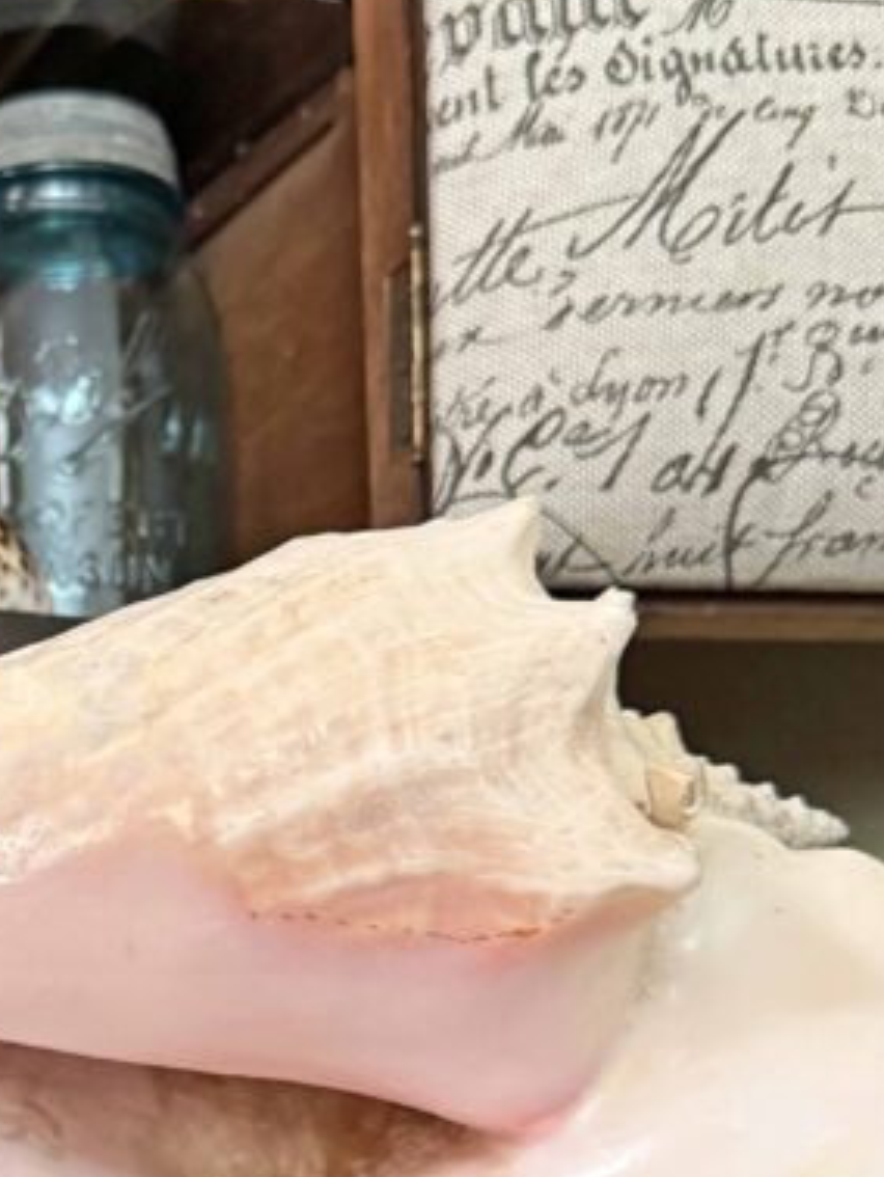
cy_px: 900
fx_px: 2211
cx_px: -96
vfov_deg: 29.3
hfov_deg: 21.4
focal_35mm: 65
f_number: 1.78
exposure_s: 1/60
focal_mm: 6.76
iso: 640
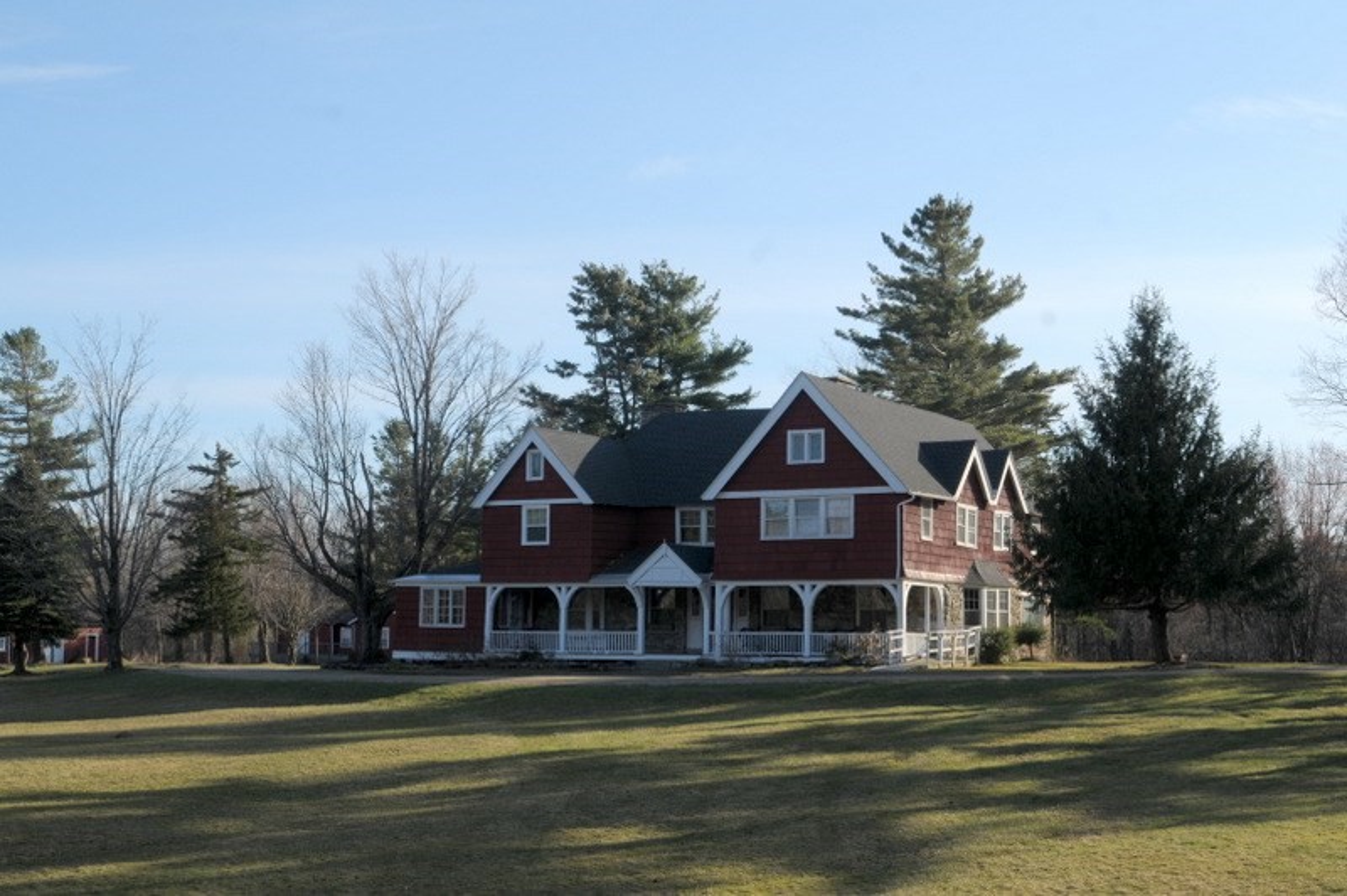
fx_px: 1963
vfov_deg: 25.7
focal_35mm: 52
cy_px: 448
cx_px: 674
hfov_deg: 37.9
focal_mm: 35
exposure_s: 1/200
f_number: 10
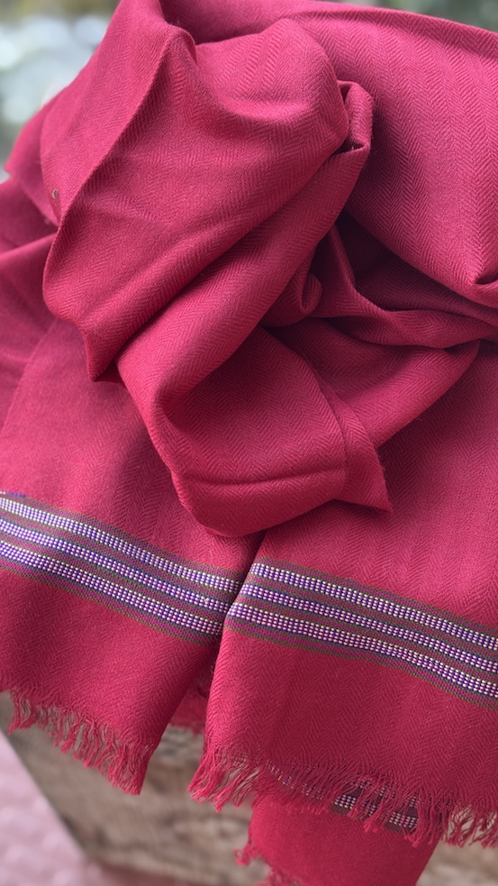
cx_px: 185
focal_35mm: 53
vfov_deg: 39.2
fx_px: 1244
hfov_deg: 22.6
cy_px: 447
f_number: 1.78
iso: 125
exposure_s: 1/60
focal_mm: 6.76
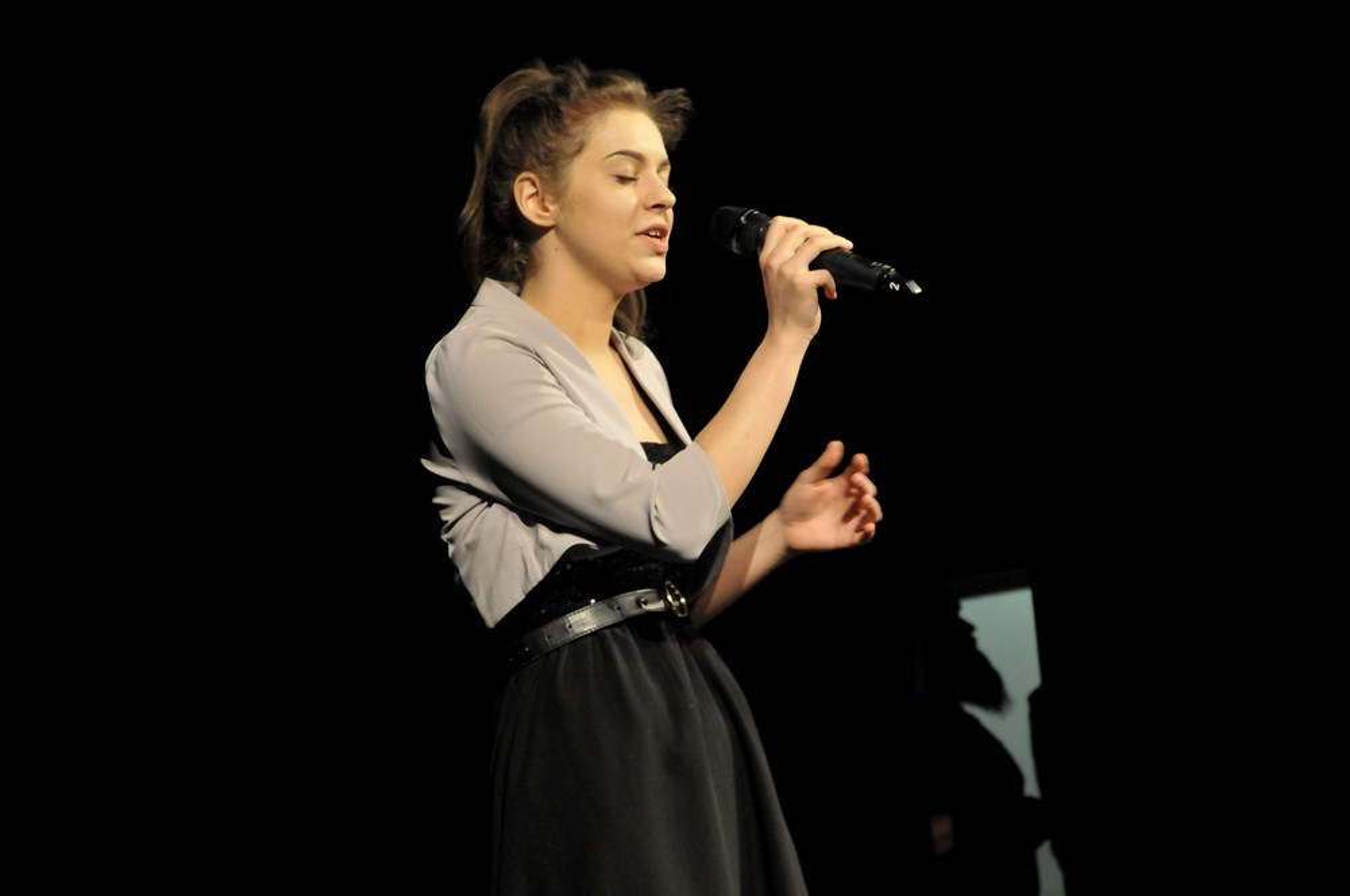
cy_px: 448
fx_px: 5899
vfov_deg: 8.7
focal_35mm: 158
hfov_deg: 13.1
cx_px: 675
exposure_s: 1/30
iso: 1800
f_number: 5.6
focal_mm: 105
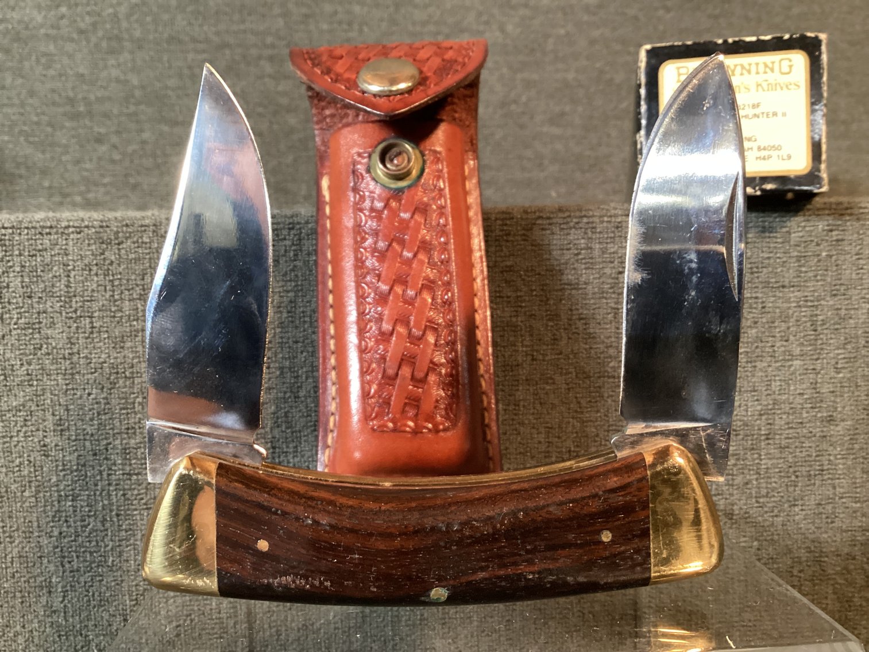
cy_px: 326
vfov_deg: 45.4
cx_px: 434
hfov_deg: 58.3
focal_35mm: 31
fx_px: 778
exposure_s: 1/30
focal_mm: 3.3
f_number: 2.4
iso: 400
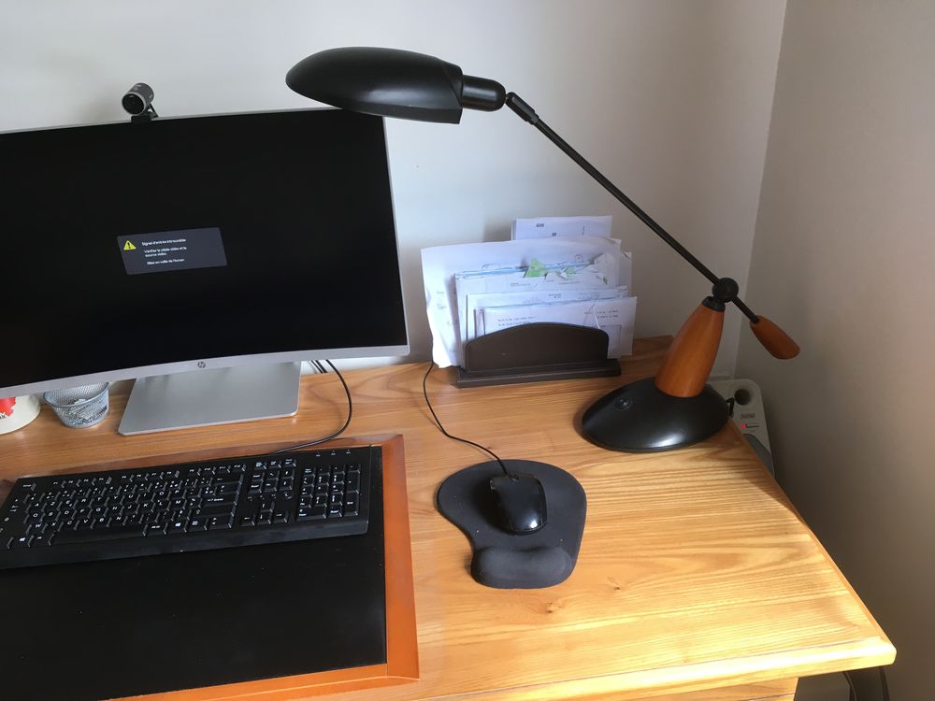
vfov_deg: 48.2
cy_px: 350
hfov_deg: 61.7
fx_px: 783
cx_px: 468
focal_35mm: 29
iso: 32
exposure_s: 1/33
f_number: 2.2
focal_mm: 4.15
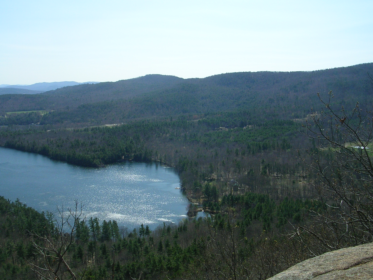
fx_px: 431
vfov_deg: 35.9
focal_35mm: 40
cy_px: 135
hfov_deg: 46.8
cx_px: 180
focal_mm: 5.8
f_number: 5.6
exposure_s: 1/538
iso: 71
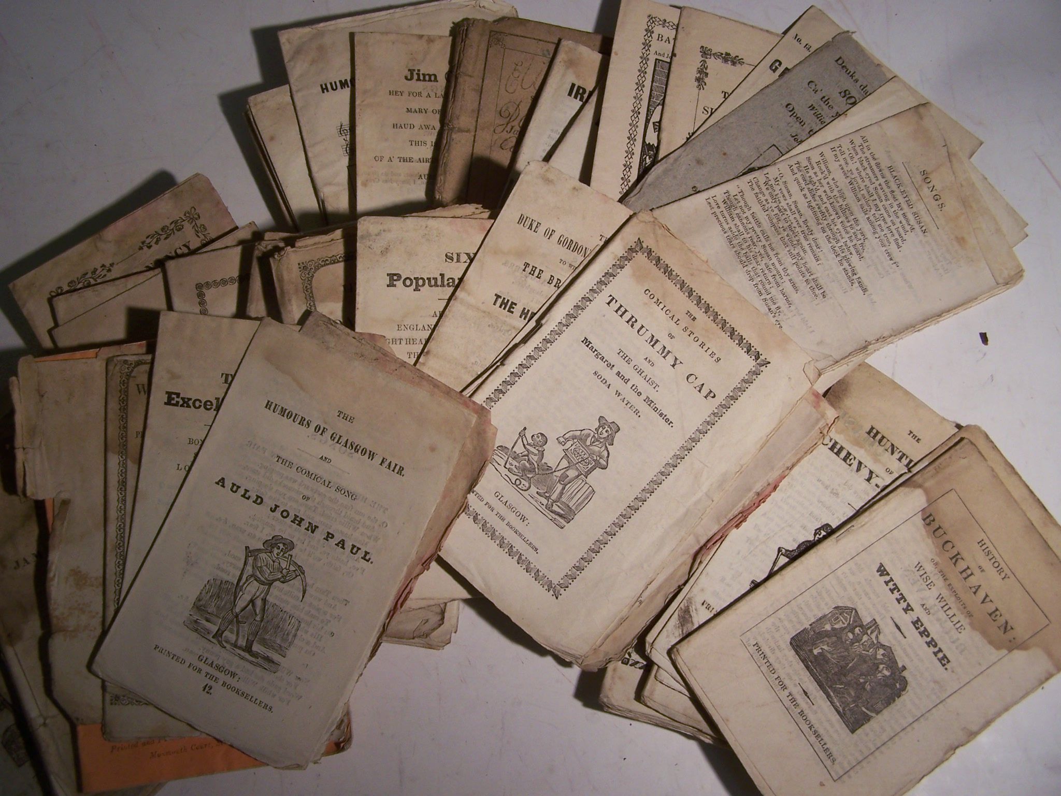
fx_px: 1165
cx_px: 530
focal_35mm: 38
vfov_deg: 37.7
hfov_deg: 49.0
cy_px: 398
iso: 80
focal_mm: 6.3
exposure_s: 1/45
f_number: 2.8
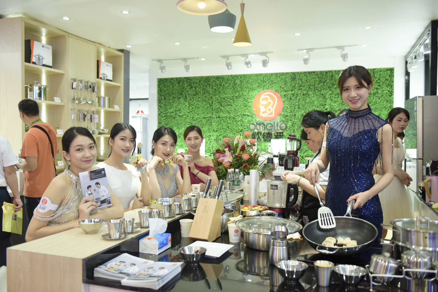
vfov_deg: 41.1
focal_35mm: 32
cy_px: 146
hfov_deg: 58.7
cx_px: 219
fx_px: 389
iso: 1000
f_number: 3.5
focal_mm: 32
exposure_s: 1/160
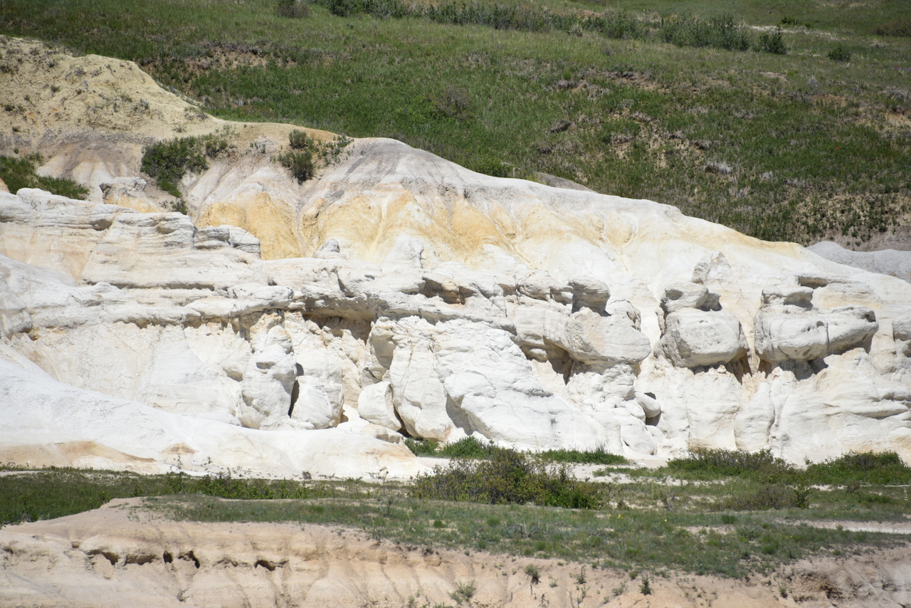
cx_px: 456
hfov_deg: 6.9
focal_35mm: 300
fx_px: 7593
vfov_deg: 4.6
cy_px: 304
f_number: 7.1
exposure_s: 1/640
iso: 100
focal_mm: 300
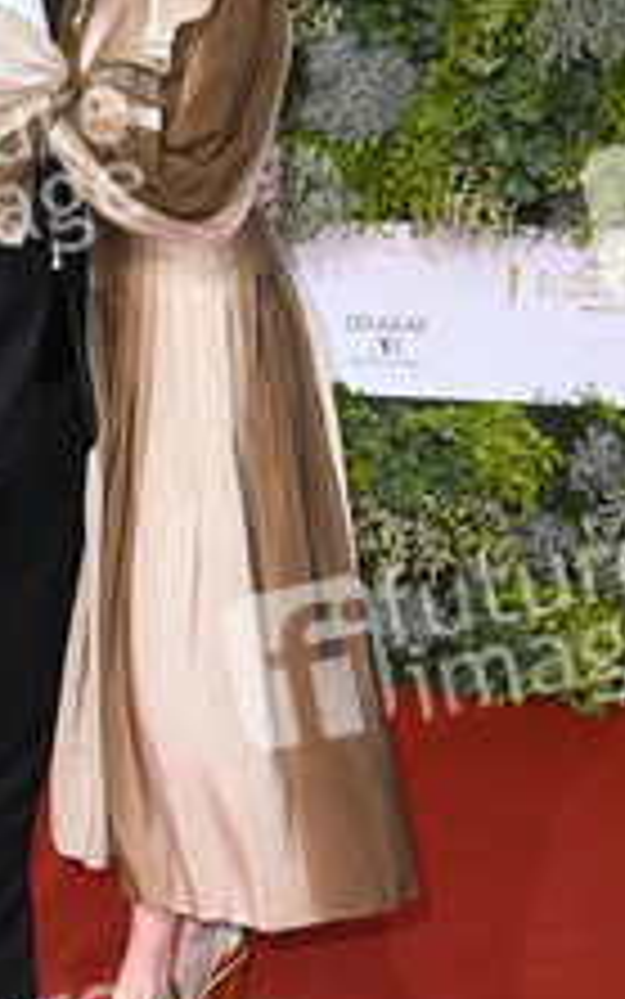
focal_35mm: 88
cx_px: 45
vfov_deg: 23.5
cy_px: 418
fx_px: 2395
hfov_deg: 14.7
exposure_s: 1/250
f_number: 6.3
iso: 400
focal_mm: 48
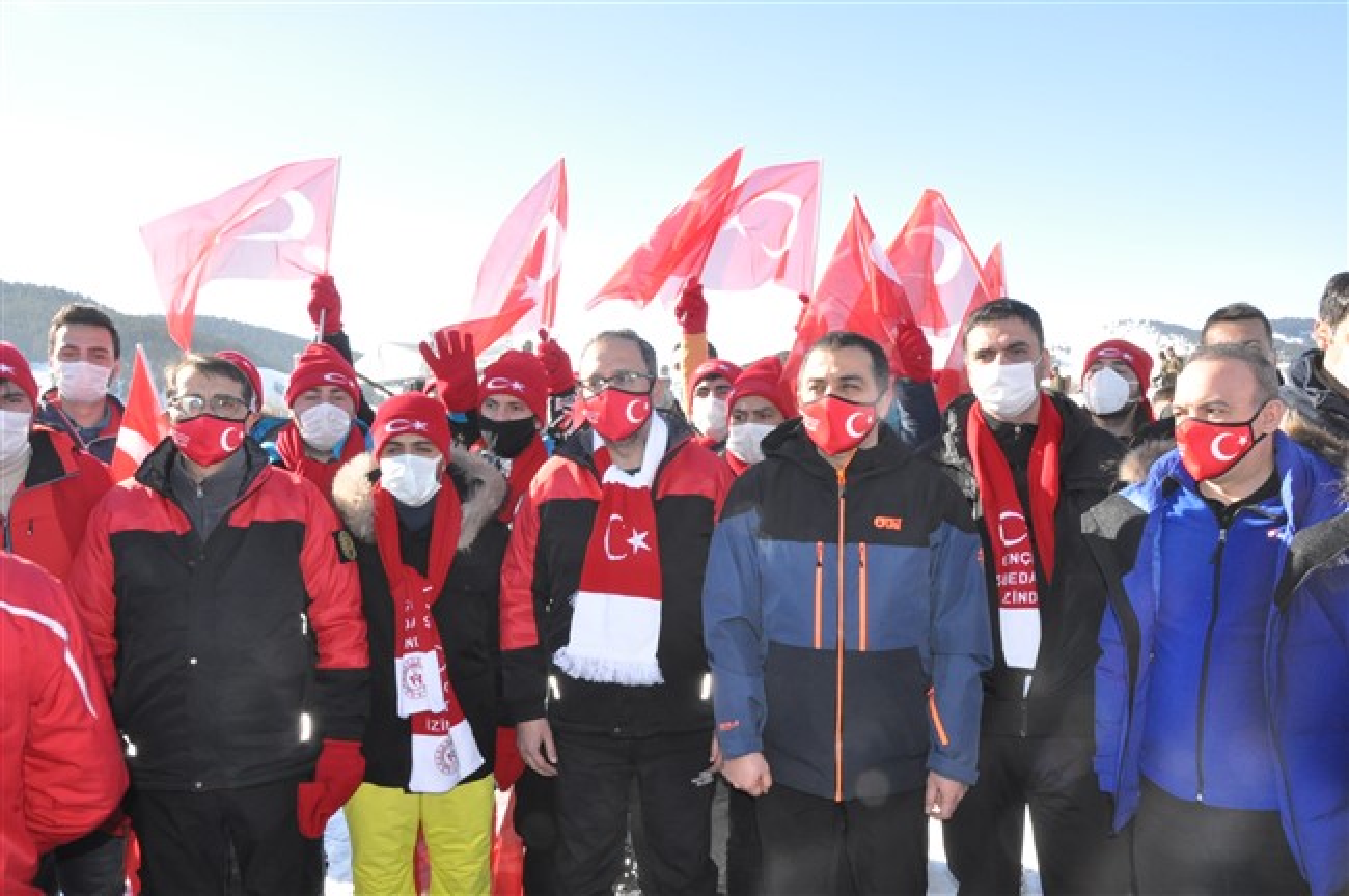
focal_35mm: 27
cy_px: 448
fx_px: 1011
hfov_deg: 67.4
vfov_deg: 47.8
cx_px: 674
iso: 1600
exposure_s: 1/200
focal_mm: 18
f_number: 20
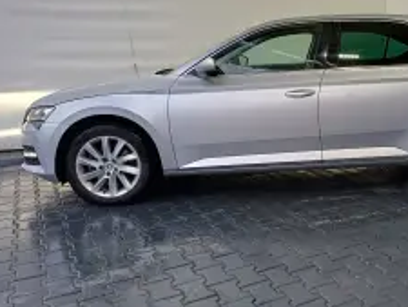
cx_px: 316
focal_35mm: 40
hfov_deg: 44.9
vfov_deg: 35.8
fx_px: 472
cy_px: 120
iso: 100
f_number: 1.8
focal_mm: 4.65
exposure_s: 1/100
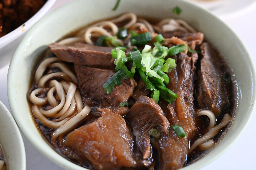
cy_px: 85
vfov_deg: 18.2
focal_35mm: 75
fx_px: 533
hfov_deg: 27.0
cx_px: 128
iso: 4500
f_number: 3.2
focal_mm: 50
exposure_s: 1/160
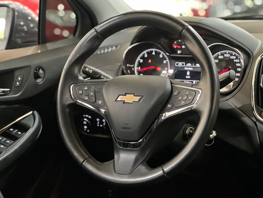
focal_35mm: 77
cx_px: 132
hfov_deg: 25.3
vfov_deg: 19.1
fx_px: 585
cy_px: 99
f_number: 2.8
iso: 1000
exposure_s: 1/15
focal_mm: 9
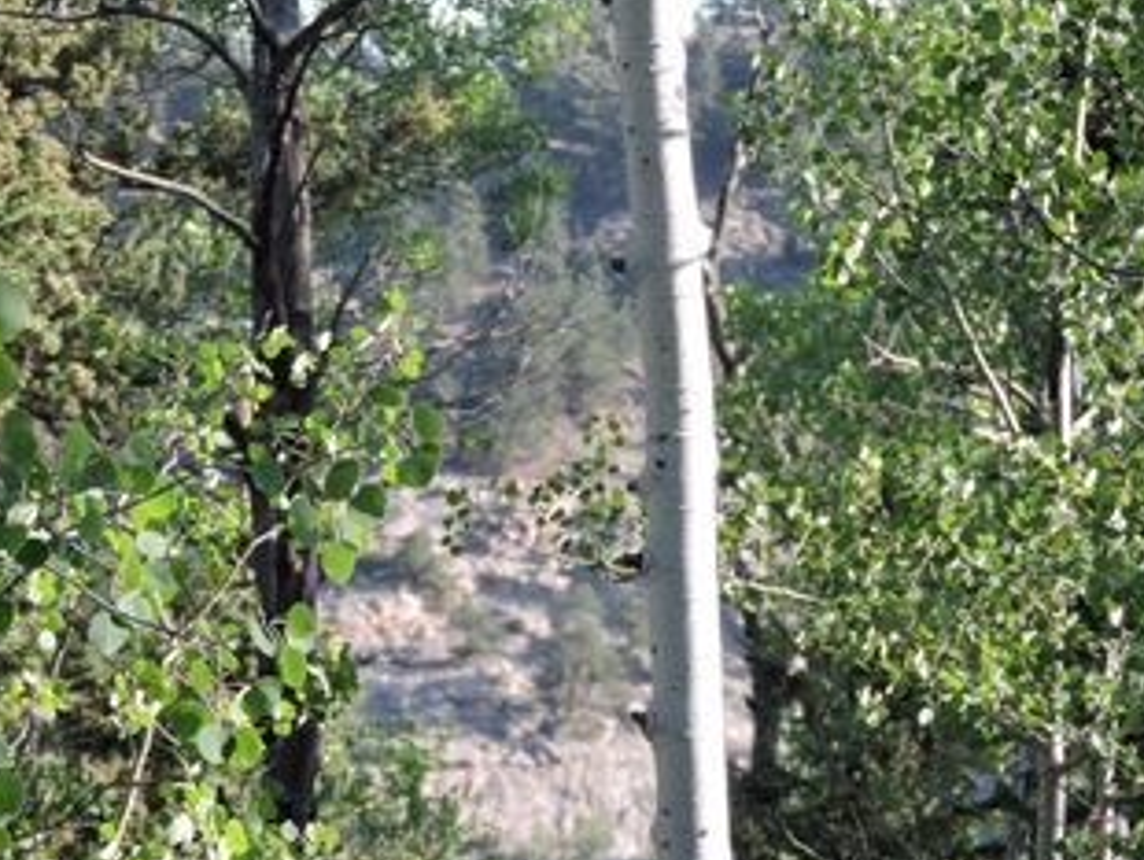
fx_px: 9856
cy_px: 489
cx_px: 509
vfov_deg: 5.0
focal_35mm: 298
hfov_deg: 6.6
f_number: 4.6
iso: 100
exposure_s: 1/160
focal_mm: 33
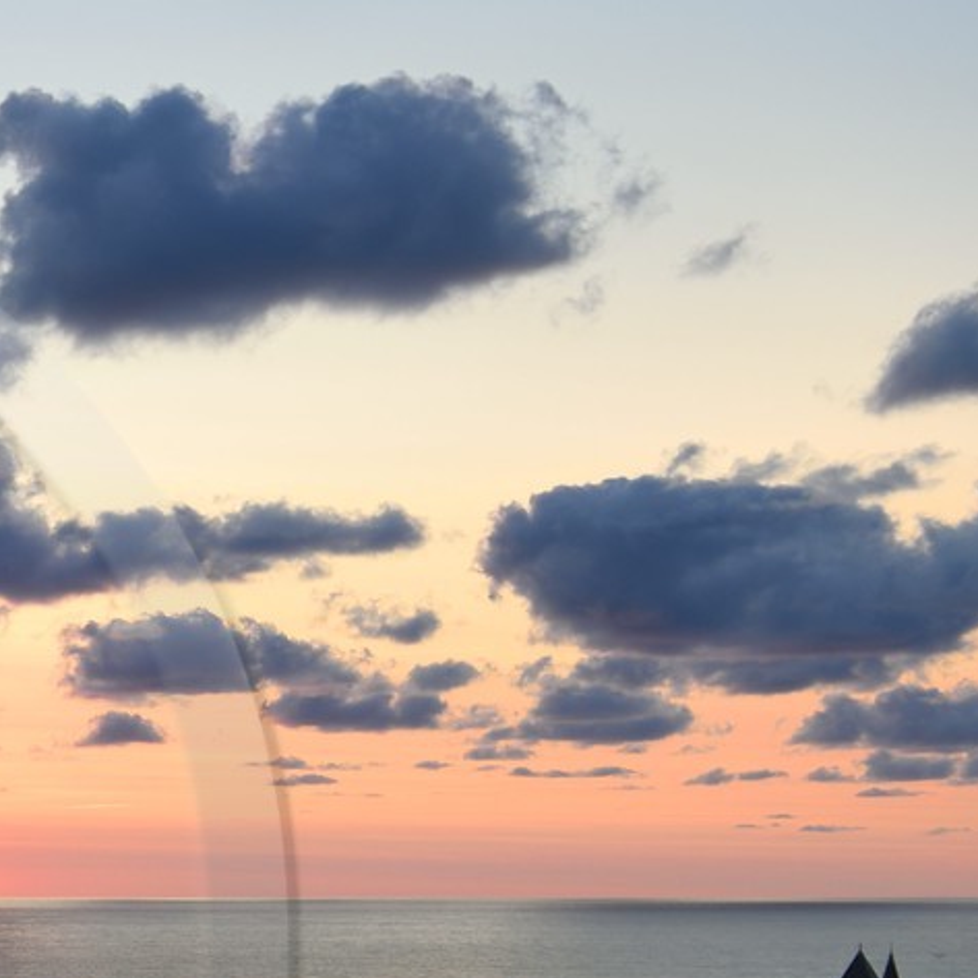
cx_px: -564
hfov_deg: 17.2
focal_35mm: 89
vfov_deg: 19.0
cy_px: 951
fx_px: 2845
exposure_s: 1/100
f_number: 6.3
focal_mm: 31
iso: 200
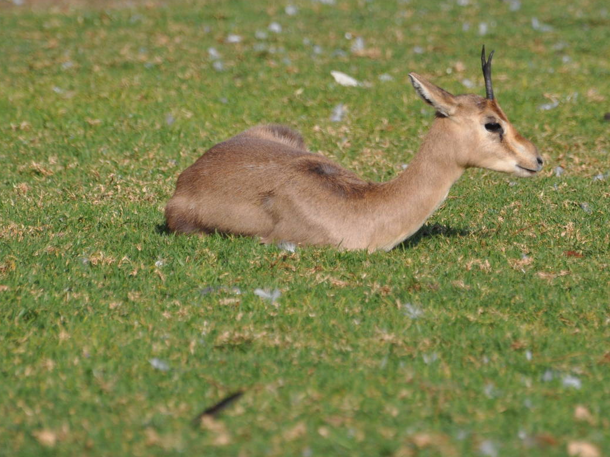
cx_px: 394
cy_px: 159
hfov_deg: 3.0
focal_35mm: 664
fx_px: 11702
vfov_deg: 2.2
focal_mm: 300
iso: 400
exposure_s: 1/1600
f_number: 5.6
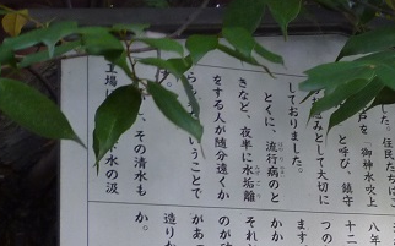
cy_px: 237
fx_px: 839
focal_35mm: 78
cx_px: 335
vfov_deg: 16.4
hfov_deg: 25.8
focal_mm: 4.4
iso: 160
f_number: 2.8
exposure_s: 1/30
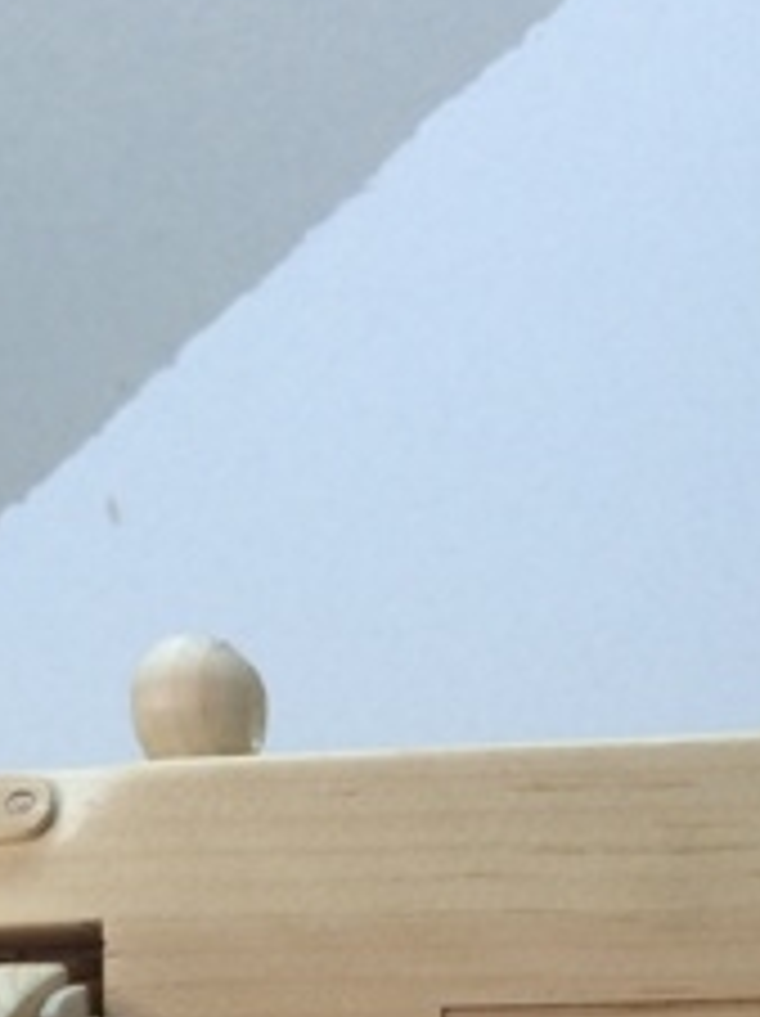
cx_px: 414
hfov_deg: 17.3
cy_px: 1386
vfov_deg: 20.6
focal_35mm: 85
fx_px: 2493
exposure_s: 1/60
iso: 40
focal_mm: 4.12
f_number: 2.2
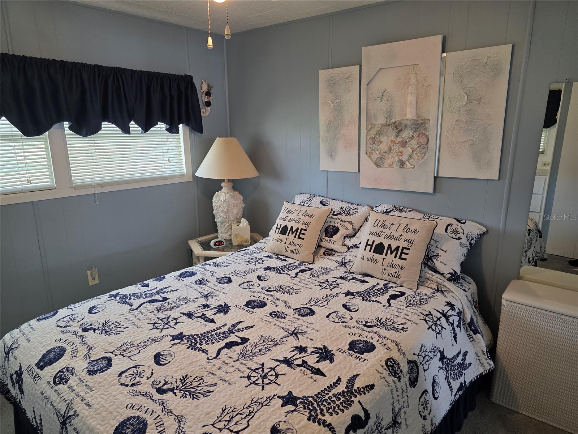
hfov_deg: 73.9
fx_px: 384
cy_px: 217
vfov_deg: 58.9
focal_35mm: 23
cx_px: 289
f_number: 1.7
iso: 250
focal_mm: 6.3
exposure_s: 1/120
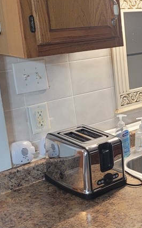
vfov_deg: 31.0
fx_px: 409
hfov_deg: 16.5
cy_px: 94
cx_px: 256
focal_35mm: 66
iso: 250
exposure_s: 1/60
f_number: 1.8
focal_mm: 5.4
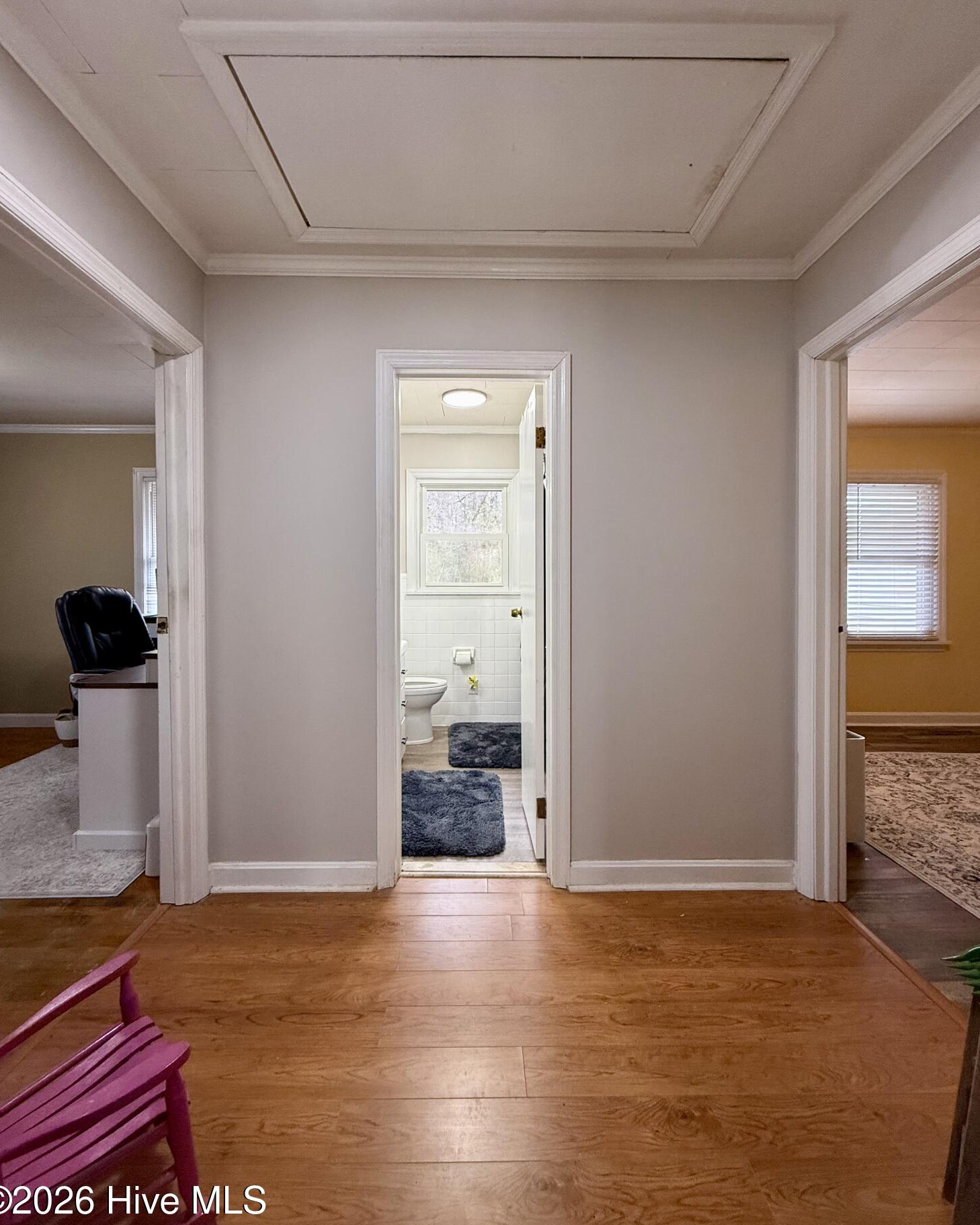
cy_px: 590
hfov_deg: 84.0
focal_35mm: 15
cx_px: 484
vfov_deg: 96.7
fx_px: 544
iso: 200
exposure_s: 1/120
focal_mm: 2.22
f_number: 2.2
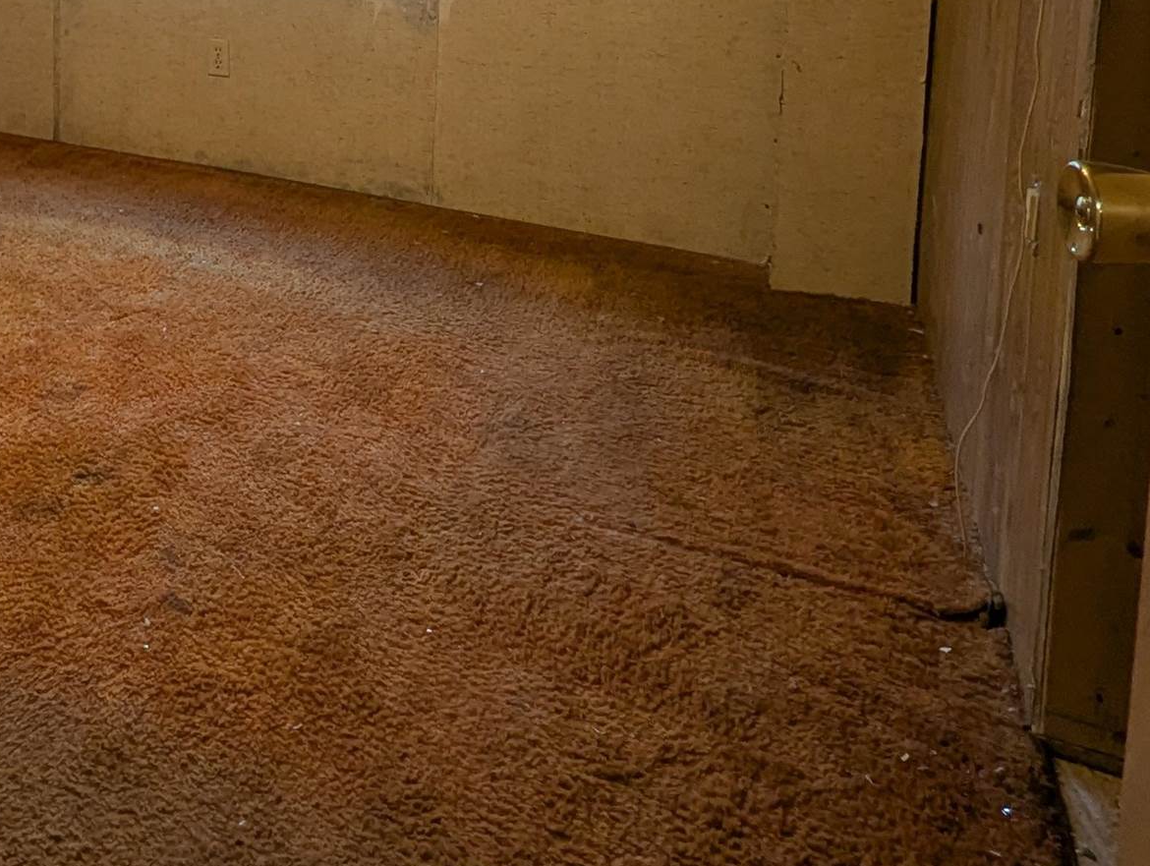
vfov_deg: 34.7
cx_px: 28
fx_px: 1131
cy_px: -134
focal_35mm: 34
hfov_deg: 46.2
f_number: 2.2
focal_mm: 1.95
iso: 87
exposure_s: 1/40
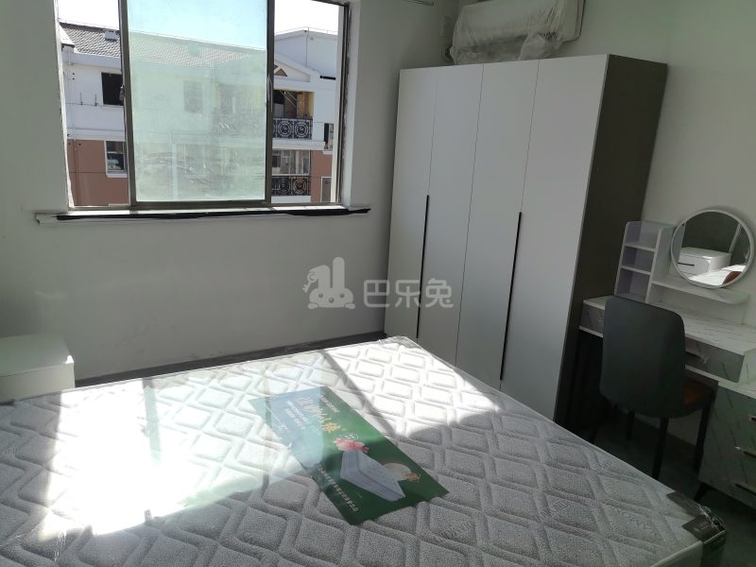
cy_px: 284
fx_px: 590
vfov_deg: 51.4
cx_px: 378
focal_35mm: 27
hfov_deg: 65.3
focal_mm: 5.52
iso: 50
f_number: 1.9
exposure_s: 1/2203
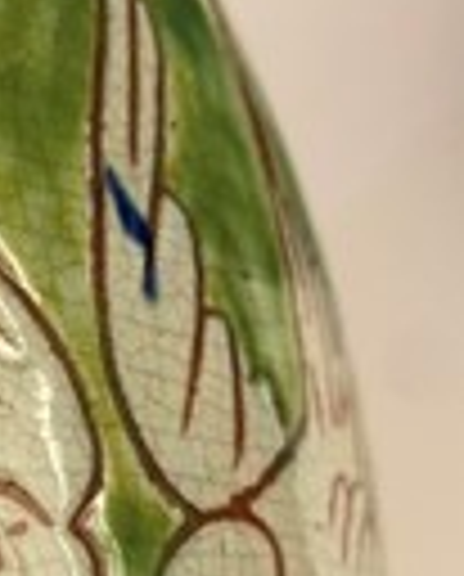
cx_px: -198
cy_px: 554
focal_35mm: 79
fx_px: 1351
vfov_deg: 23.3
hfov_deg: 17.8
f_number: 1.8
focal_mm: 4.25
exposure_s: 1/50
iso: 160
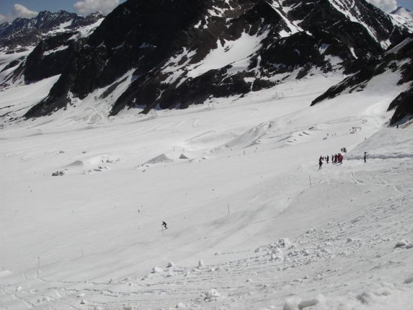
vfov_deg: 37.7
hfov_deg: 49.0
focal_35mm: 38
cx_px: 206
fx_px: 453
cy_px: 155
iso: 50
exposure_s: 1/800
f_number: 6.6
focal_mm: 6.3
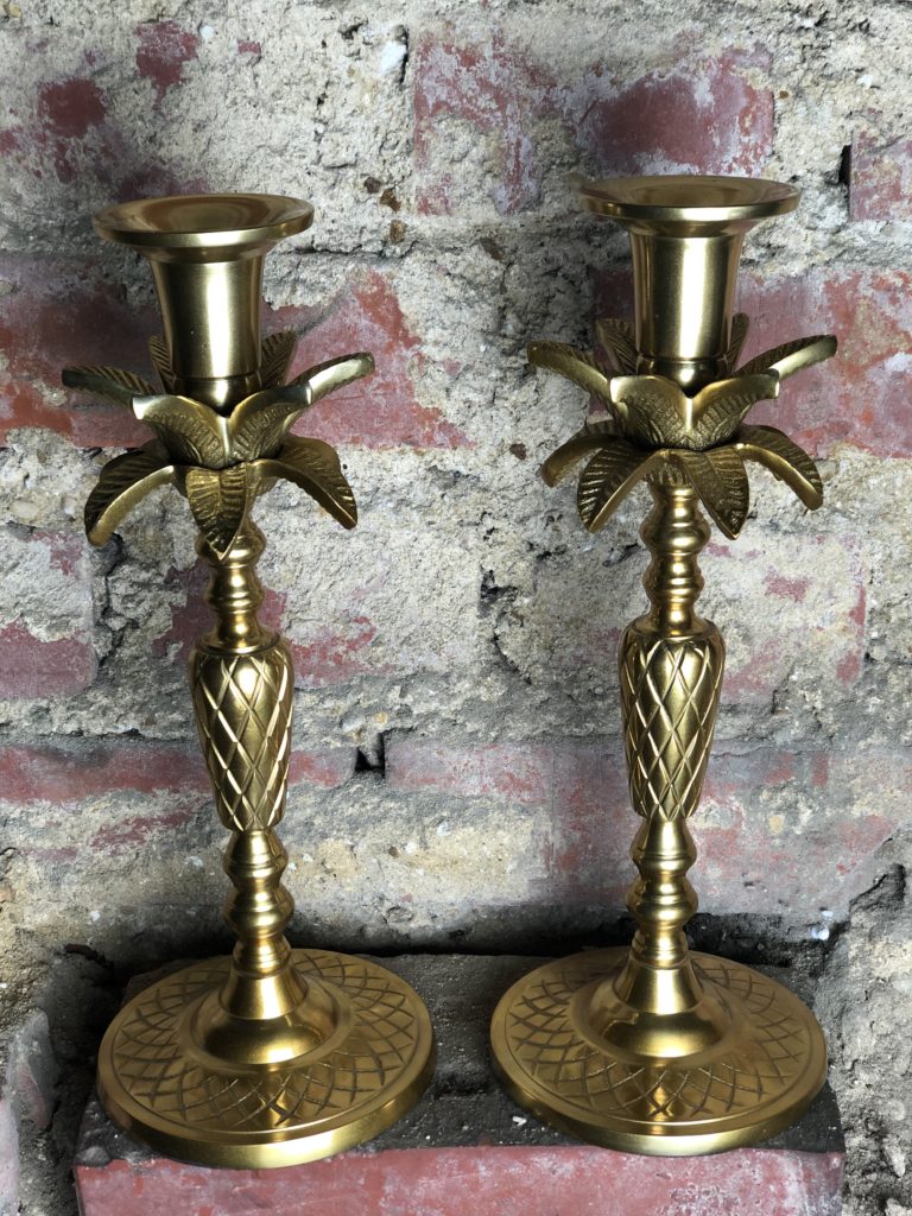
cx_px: 456
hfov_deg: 28.0
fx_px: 1827
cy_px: 608
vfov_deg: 36.8
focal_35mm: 52
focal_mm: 6
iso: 50
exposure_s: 1/50
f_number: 2.4
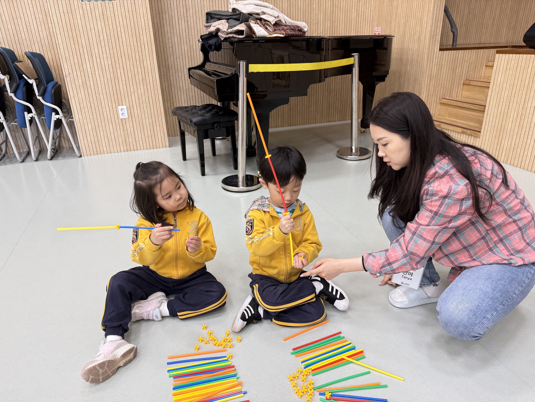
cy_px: 201
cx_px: 268
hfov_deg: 71.6
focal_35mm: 24
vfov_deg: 56.8
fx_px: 371
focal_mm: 6.76
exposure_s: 1/120
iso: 160
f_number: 1.78
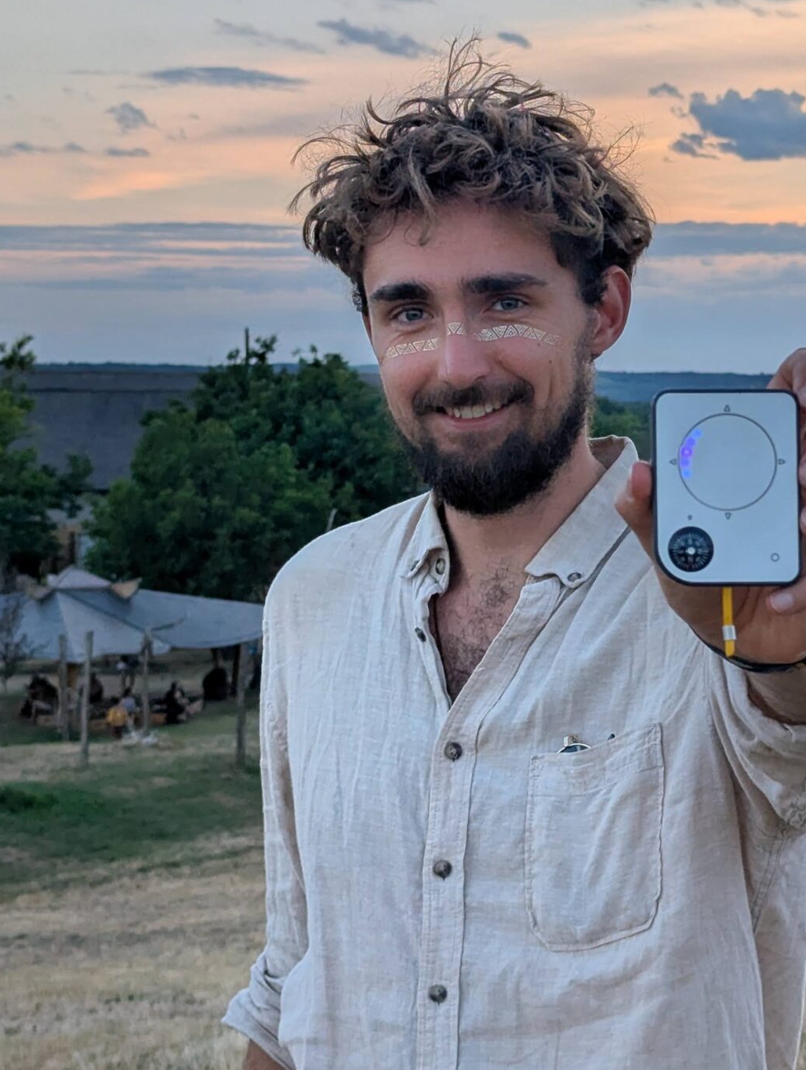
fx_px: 2787
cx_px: 577
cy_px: 454
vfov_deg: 21.7
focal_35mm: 90
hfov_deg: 16.4
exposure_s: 1/460
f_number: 1.85
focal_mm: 6.81
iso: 46
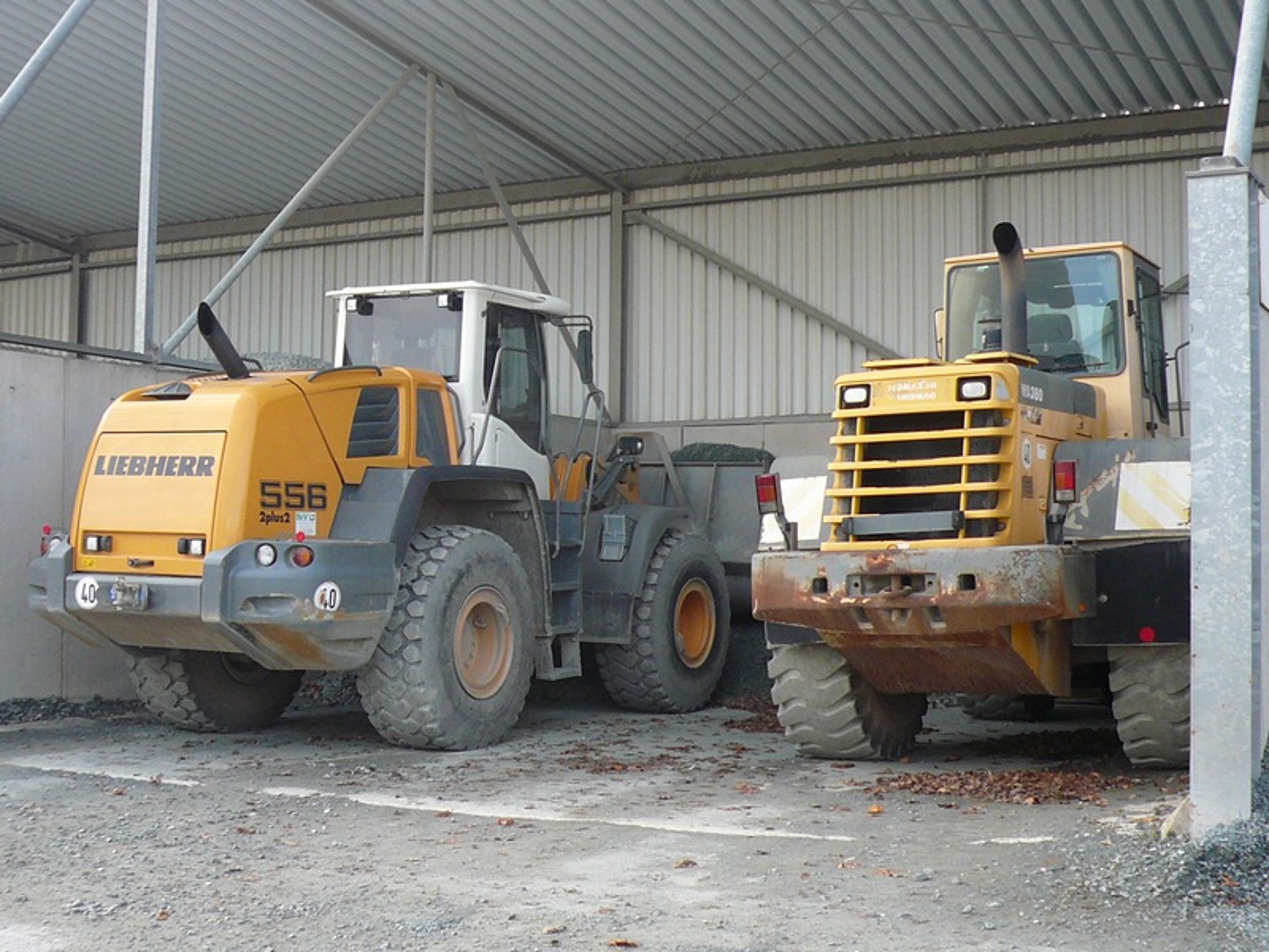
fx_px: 1760
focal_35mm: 48
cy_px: 476
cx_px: 634
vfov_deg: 30.3
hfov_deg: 39.7
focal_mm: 5.2
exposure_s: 1/200
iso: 100
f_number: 2.9
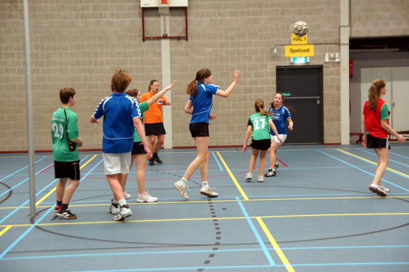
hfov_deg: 27.0
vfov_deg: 18.2
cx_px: 204
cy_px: 136
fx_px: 852
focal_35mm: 75
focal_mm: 50
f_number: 3.2
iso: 1600
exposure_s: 1/160
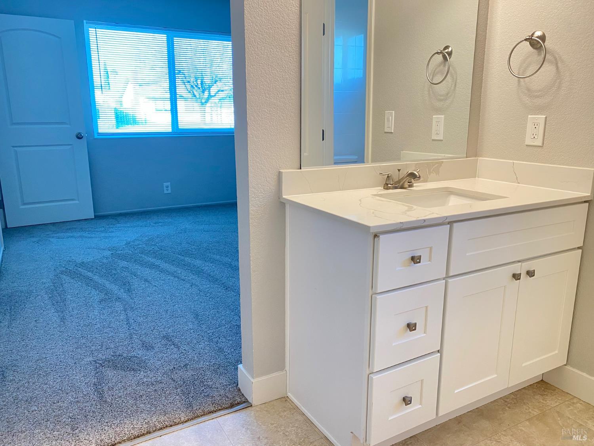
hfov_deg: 67.3
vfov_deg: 53.1
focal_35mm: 26
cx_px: 297
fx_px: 446
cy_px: 223
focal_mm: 4.25
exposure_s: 1/60
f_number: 1.8
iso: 125
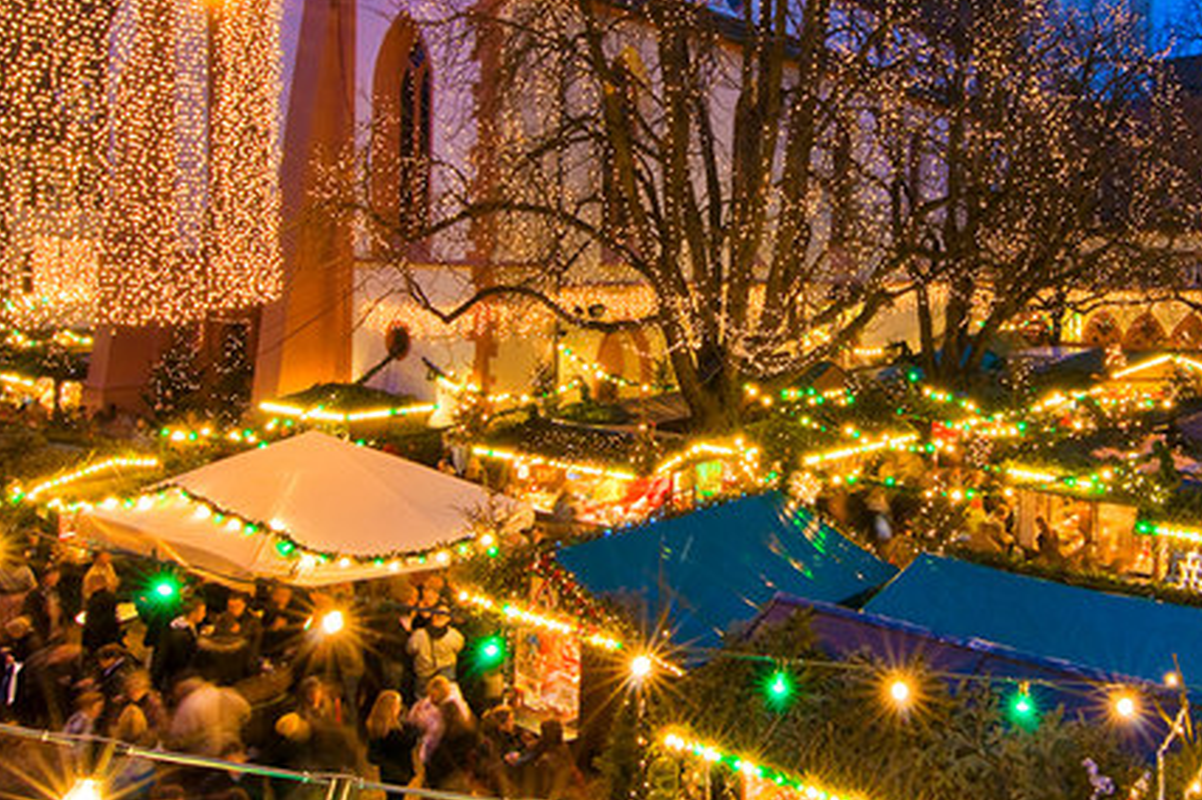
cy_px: 255
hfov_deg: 59.2
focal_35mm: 31
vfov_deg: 41.7
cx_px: 791
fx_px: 1032
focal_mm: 11
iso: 250
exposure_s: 2.5
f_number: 16
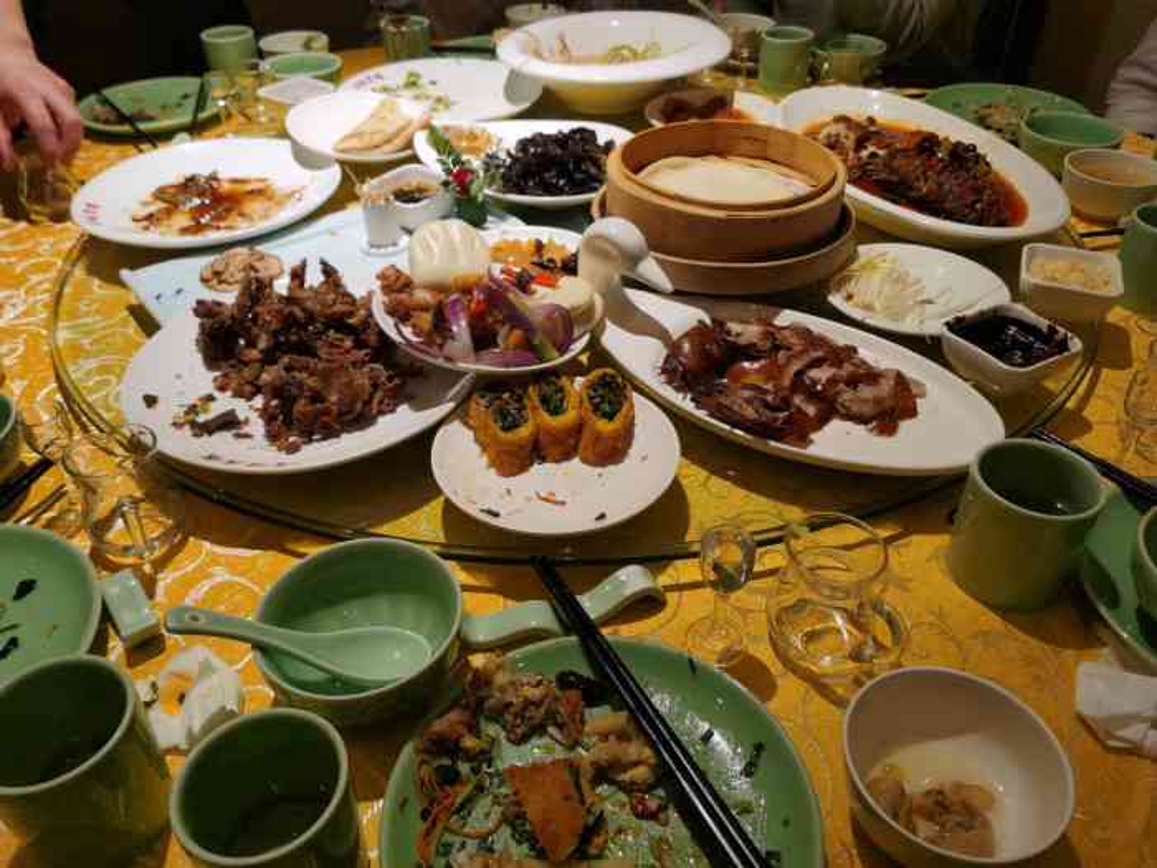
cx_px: 578
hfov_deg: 65.3
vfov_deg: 51.4
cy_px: 434
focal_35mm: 27
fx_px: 902
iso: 50
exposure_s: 1/213
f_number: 1.6
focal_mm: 5.56
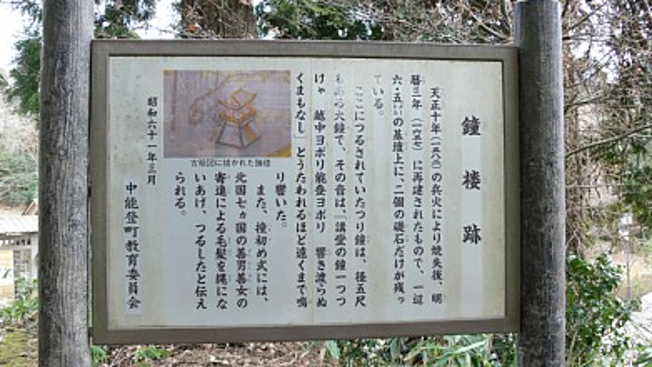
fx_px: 674
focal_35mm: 39
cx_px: 325
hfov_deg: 51.6
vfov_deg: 30.4
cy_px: 190
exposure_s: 1/40
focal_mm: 7.4
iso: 80
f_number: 2.8
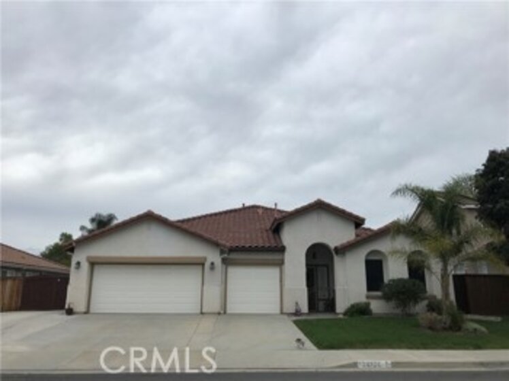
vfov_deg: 49.7
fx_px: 411
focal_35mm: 28
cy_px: 190
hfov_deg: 63.5
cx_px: 254
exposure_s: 1/805
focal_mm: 3.99
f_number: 1.8
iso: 20
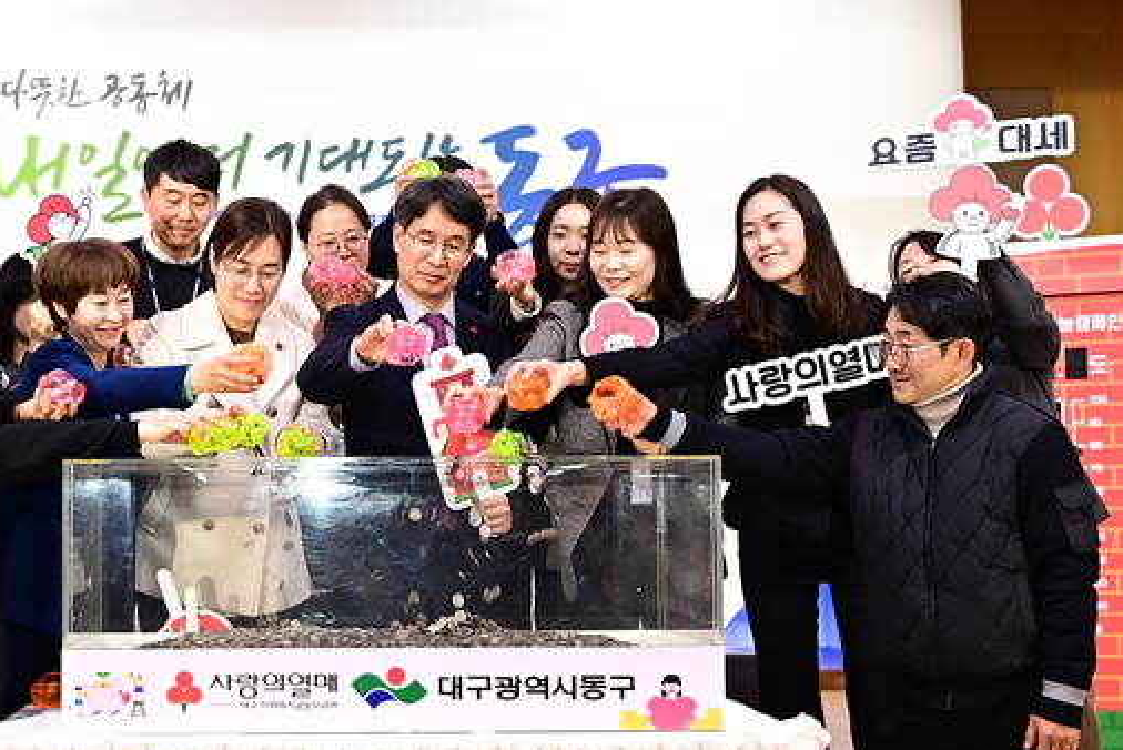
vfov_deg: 21.3
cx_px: 326
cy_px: 424
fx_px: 1998
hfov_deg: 31.0
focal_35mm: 64
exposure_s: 1/200
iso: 1250
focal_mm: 30
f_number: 4
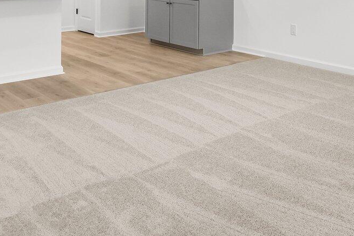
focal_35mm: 47
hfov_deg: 41.2
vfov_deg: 26.0
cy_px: -35
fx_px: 462
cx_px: 246
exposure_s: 1/25
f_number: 9
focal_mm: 10
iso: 400
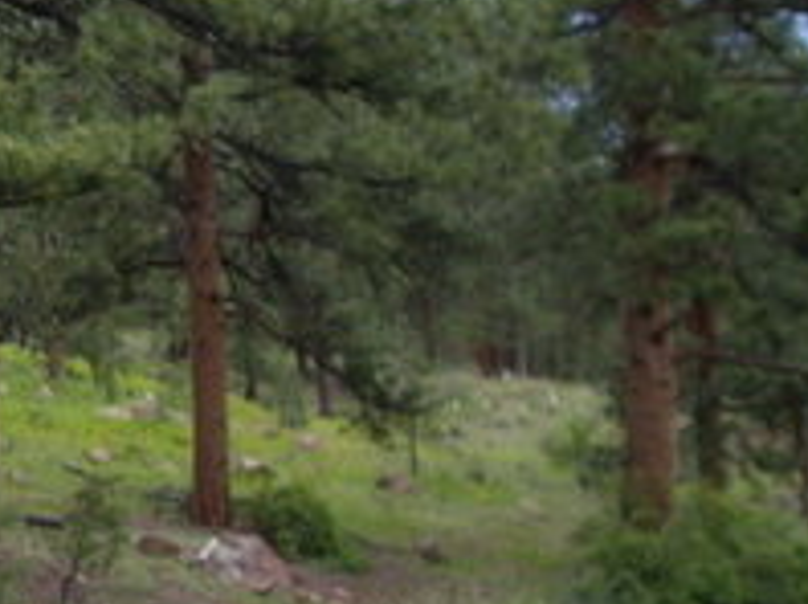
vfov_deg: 12.0
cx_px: -441
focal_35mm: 123
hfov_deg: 14.8
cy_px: 396
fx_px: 2868
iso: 50
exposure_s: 1/160
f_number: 2.7
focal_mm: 6.2
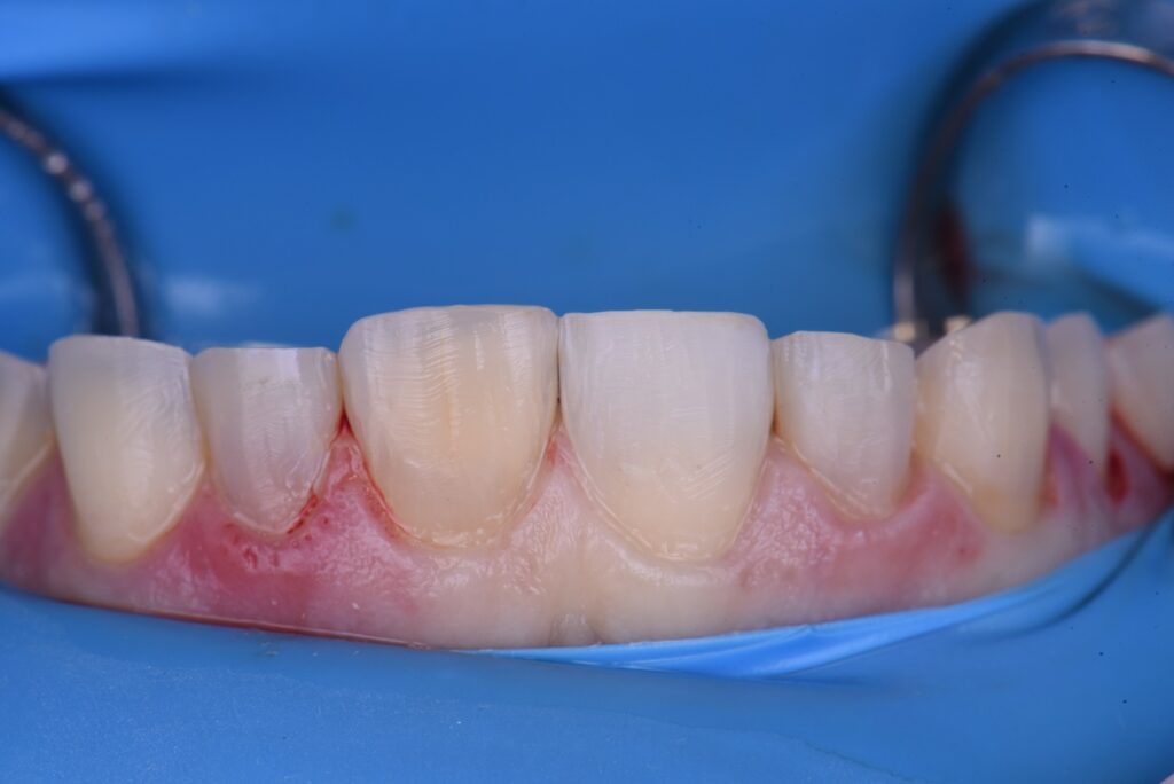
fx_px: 3426
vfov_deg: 13.1
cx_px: 587
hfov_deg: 19.4
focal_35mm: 105
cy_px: 392
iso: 200
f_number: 32
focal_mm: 105
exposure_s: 1/200
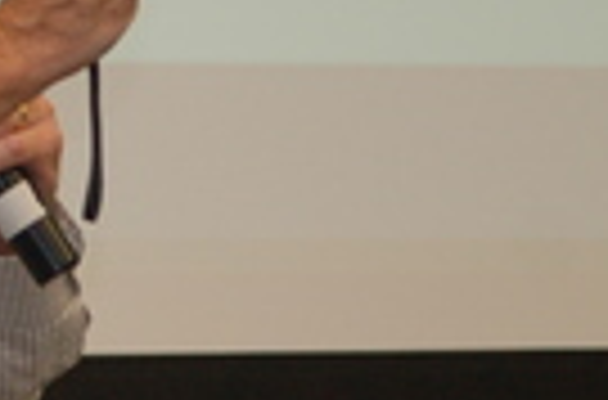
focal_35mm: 623
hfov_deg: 3.3
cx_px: -432
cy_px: 238
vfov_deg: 2.2
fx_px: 10485
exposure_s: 1/60
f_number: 4.5
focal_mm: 80
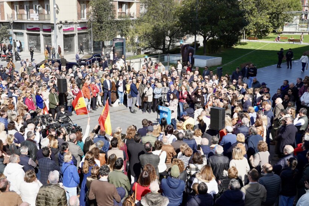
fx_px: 317
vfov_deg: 35.9
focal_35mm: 37
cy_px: 94
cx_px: 110
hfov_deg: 51.2
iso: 100
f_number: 6.3
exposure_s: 1/320
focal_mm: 24
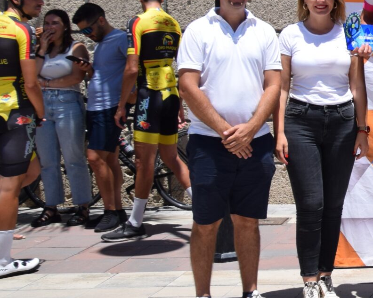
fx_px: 1005
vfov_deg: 16.7
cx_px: 602
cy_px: 41
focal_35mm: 91
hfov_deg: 18.1
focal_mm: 20
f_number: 10
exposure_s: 1/400
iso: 200
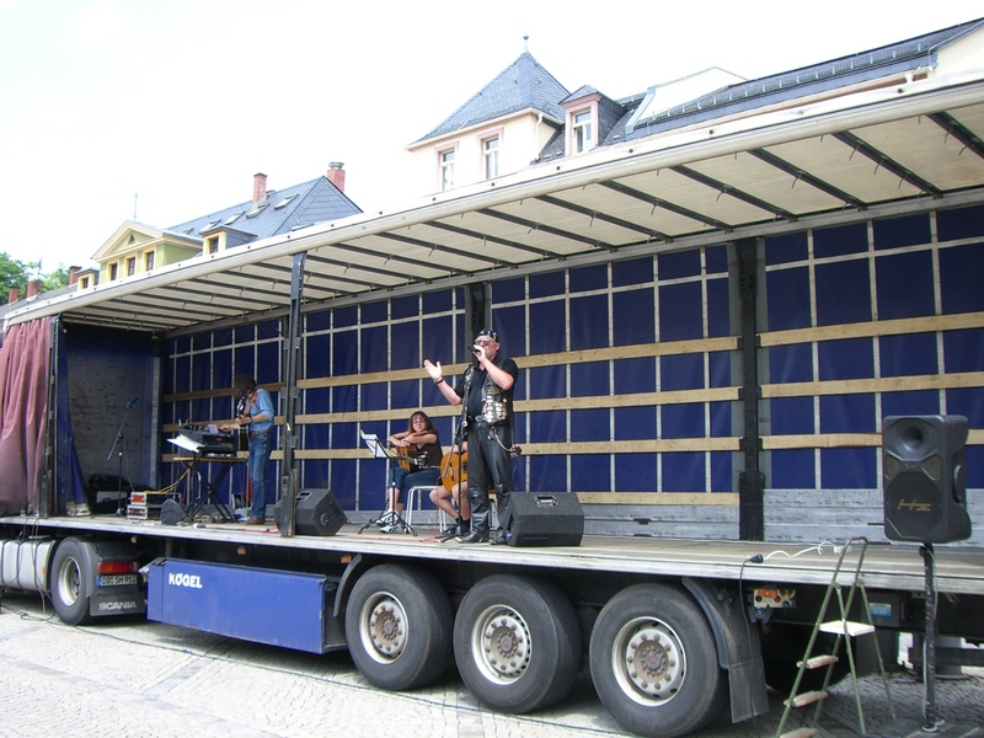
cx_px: 492
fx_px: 1080
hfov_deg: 49.0
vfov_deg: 37.7
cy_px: 369
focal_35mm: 38
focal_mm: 6.2
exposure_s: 1/160
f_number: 4.3
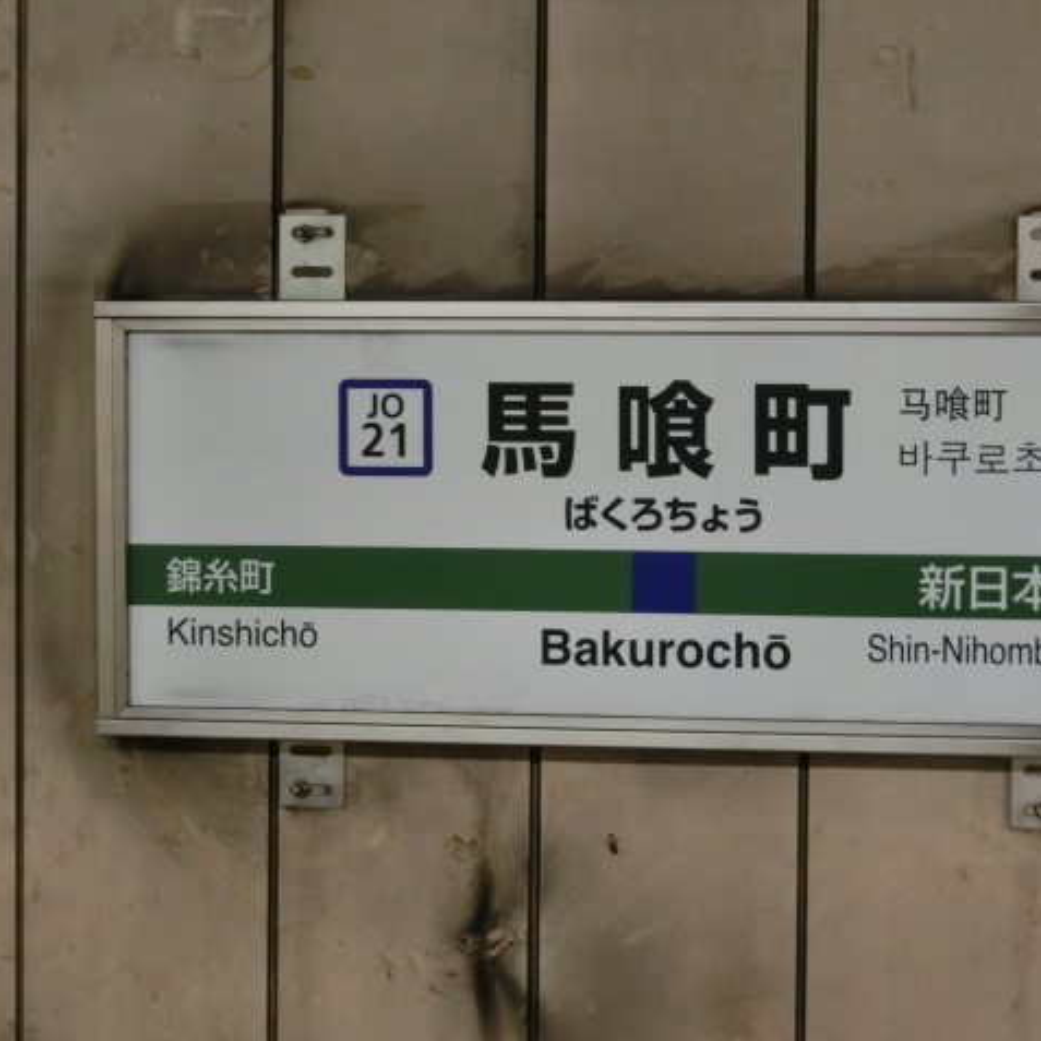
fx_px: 4321
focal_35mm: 127
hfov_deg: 13.7
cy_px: 519
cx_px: 670
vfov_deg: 13.7
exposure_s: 1/20
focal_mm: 19.1
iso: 800
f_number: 5.7
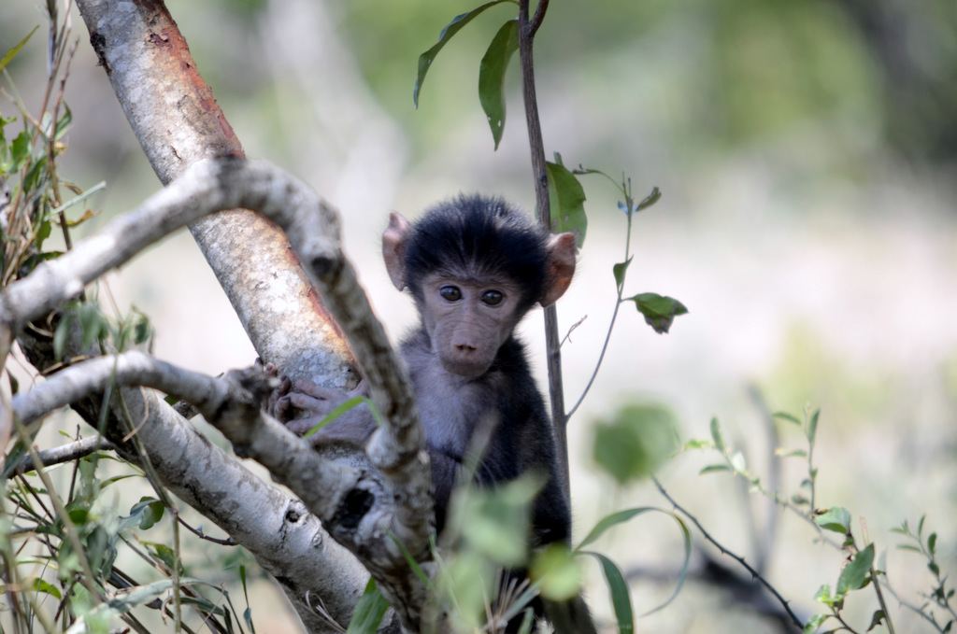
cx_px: 478
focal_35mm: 450
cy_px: 317
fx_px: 11942
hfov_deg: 4.6
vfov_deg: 3.0
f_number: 5.6
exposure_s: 1/100
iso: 125
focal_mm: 300
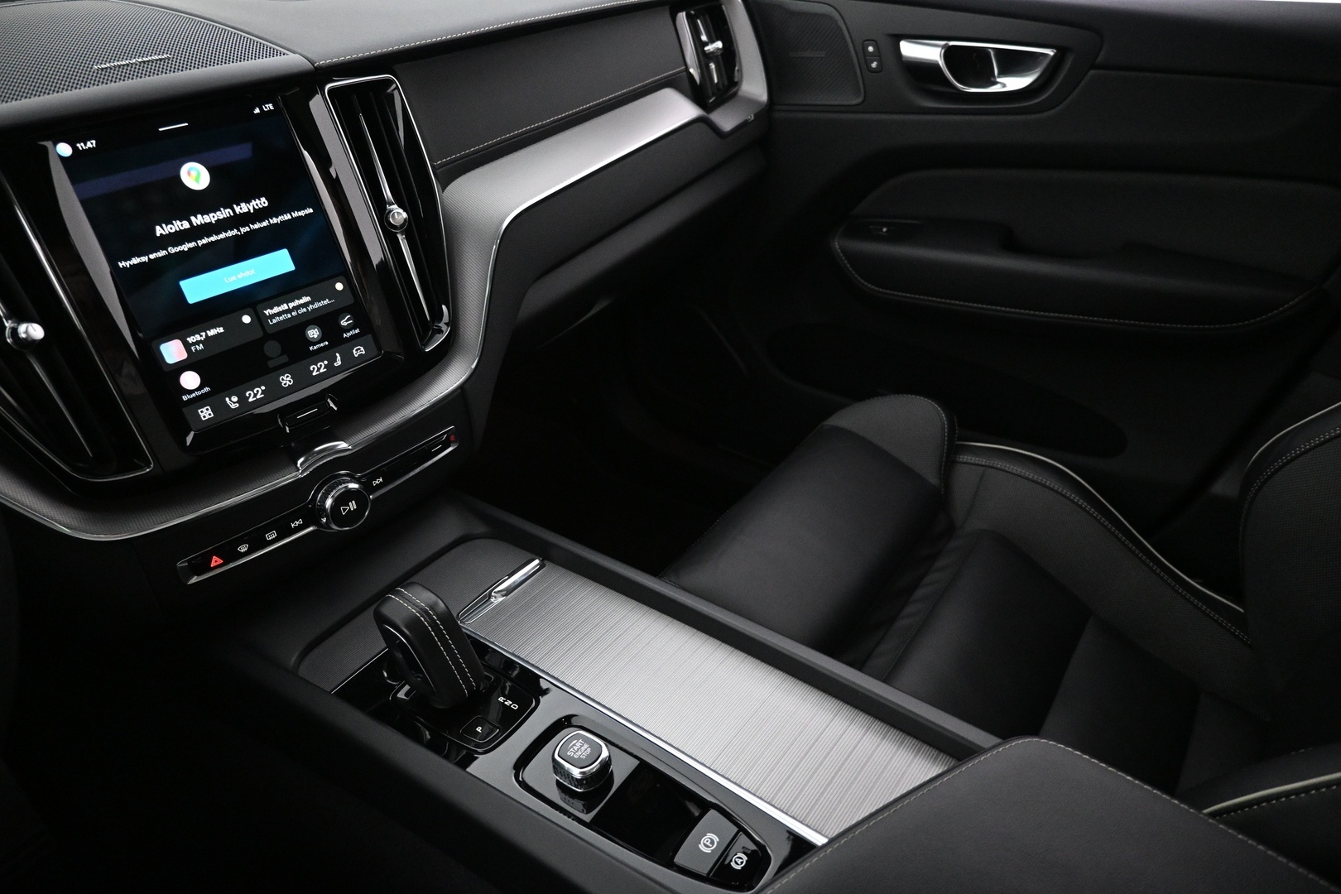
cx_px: 670
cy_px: 447
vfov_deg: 53.1
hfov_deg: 73.7
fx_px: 894
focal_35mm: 24
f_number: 3.5
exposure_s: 1/60
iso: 3200
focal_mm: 16
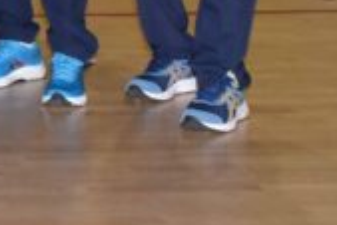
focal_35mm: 207
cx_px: -499
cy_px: -335
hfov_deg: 8.9
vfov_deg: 6.3
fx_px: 1939
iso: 1600
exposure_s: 1/200
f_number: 9
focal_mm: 35
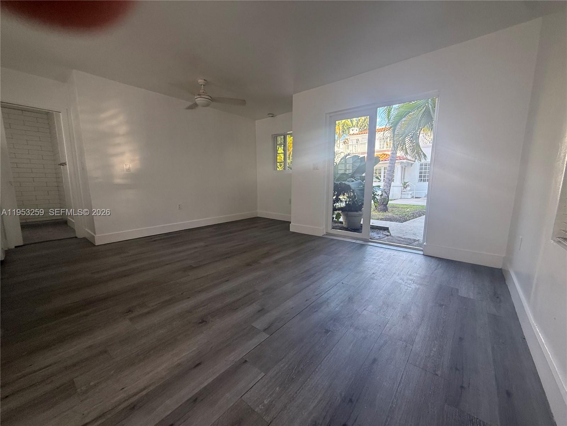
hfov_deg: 102.1
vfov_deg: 85.7
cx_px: 284
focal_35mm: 14
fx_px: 229
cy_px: 213
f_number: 2.2
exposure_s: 1/101
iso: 125
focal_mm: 2.22
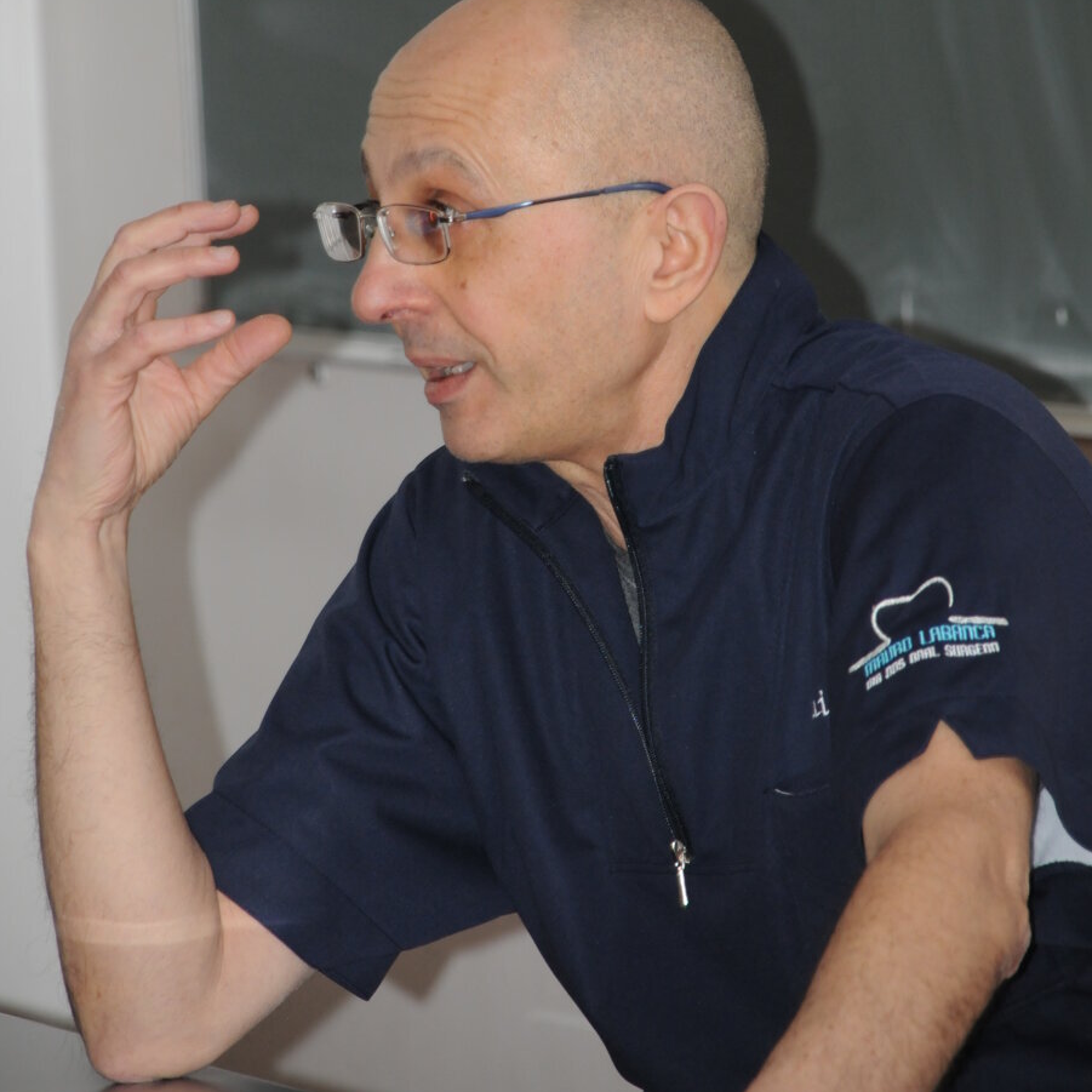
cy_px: 305
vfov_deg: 4.5
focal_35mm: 385
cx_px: 546
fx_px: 13741
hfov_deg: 4.6
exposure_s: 1/60
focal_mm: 200
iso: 800
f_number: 6.3
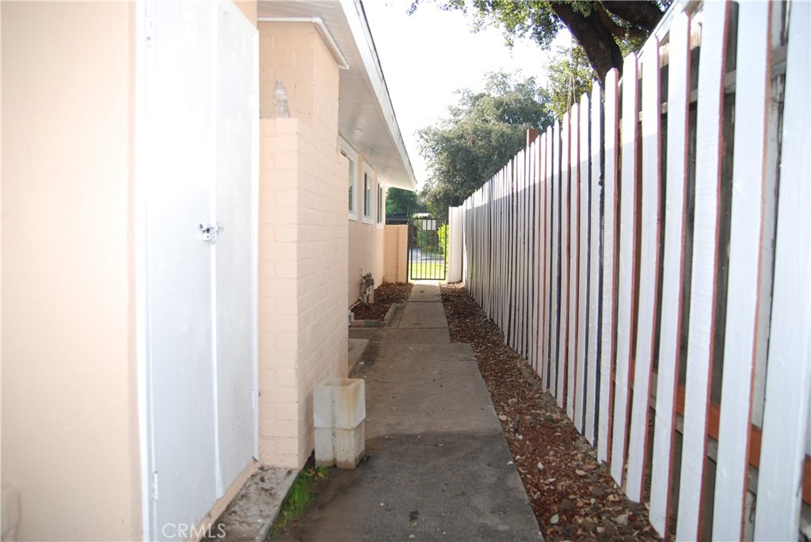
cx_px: 406
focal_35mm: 26
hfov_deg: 70.4
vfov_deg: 50.5
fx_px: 575
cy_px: 271
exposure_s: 1/200
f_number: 3.5
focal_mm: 17
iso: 100
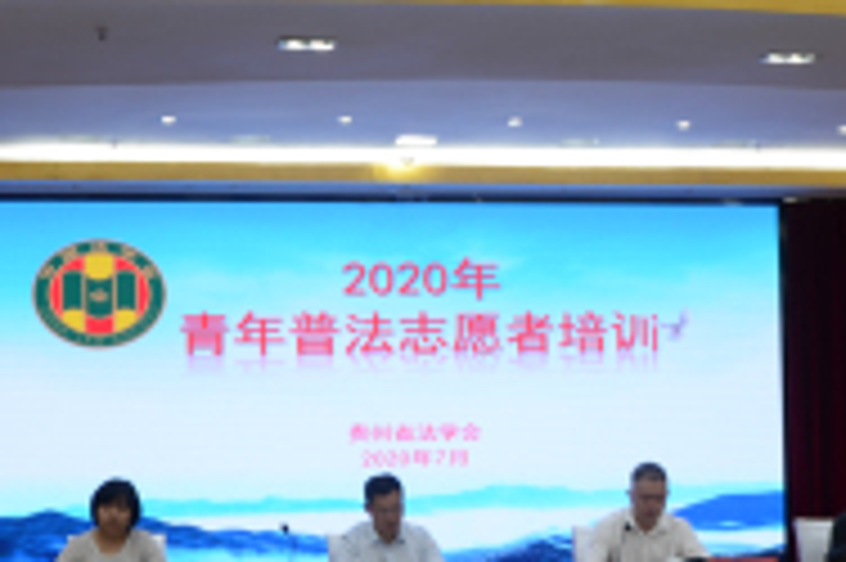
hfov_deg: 23.7
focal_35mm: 86
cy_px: 371
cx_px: 436
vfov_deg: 15.8
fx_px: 2019
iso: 100
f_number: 3.5
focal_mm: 18
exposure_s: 1/20
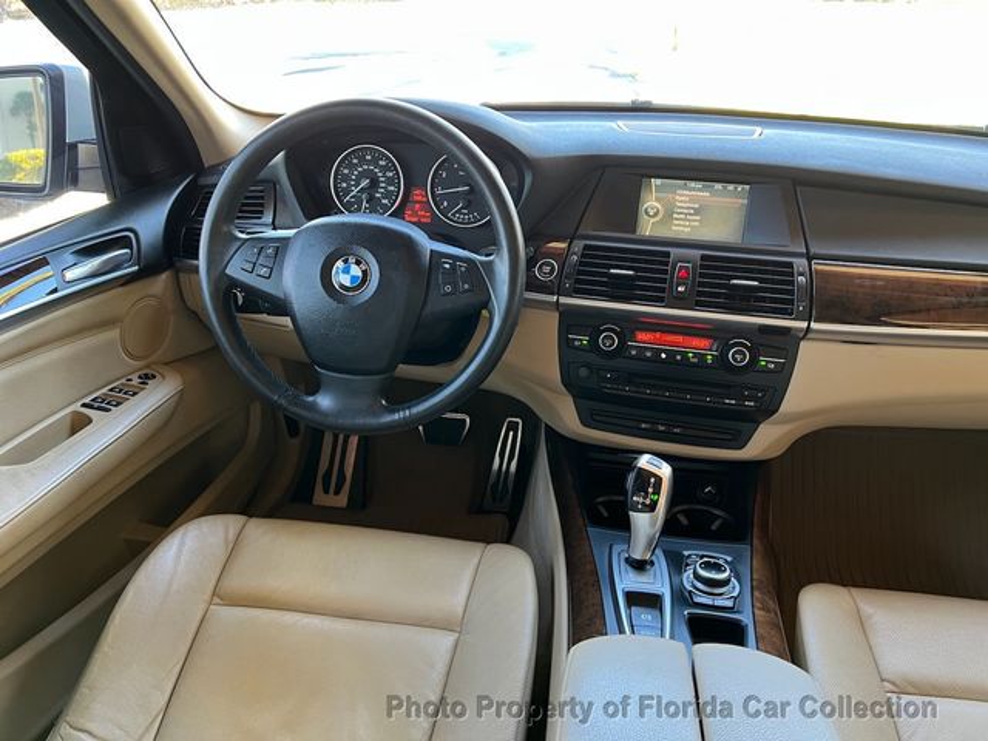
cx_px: 494
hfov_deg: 67.3
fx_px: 742
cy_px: 370
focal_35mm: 26
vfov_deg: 53.1
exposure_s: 1/60
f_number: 1.5
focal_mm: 5.7
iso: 160
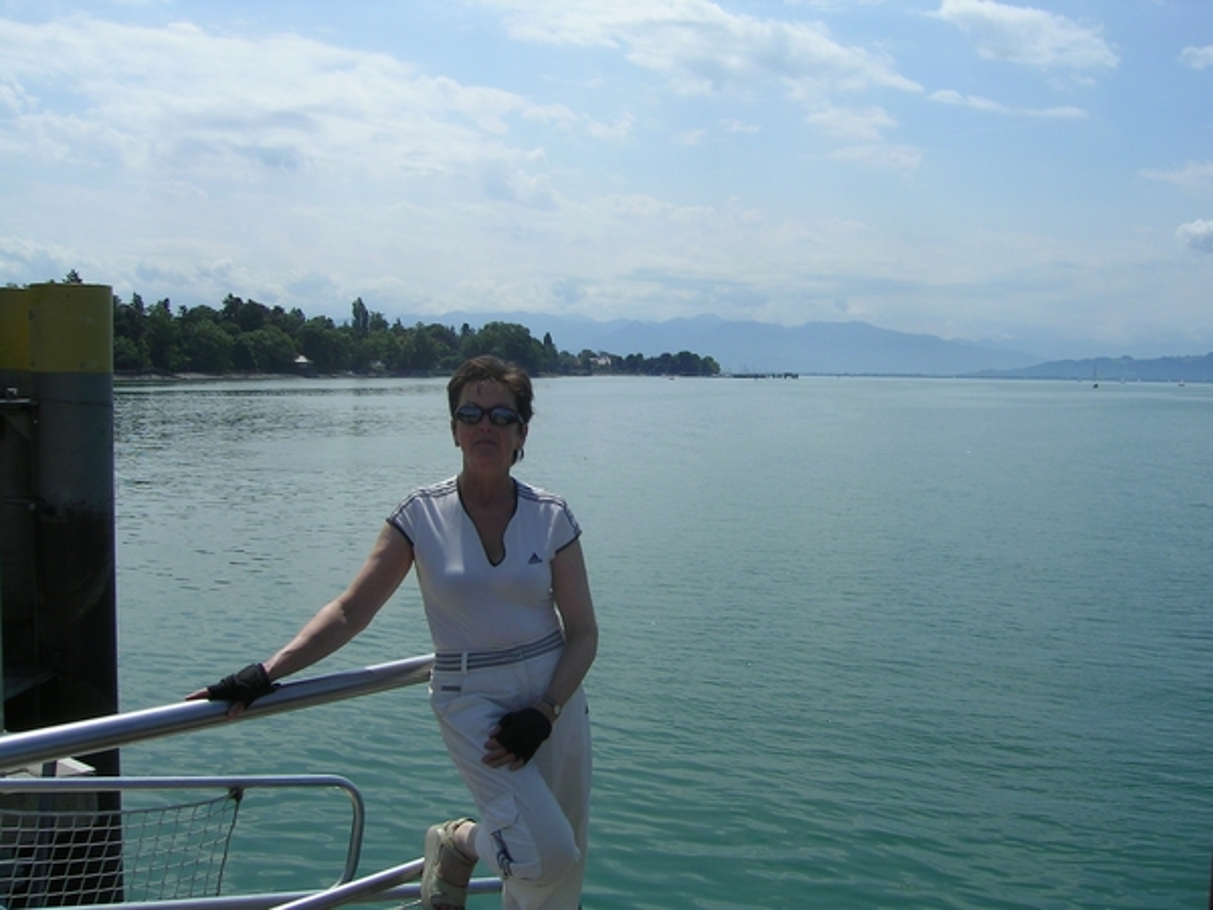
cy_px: 455
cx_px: 606
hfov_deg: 51.4
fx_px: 1261
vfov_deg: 39.7
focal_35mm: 36
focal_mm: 5.6
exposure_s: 1/874
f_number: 4.8
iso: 50
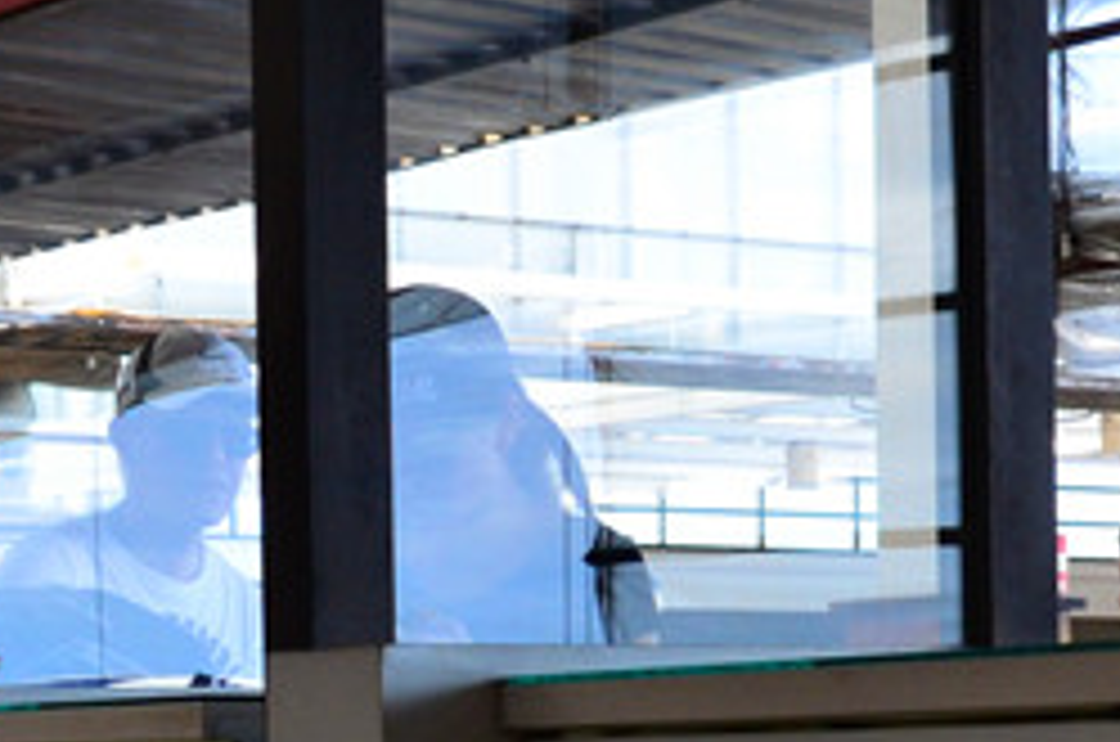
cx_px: 457
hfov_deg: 14.7
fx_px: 4347
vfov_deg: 9.6
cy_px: 854
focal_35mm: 140
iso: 500
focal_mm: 20
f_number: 8
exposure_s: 1/200
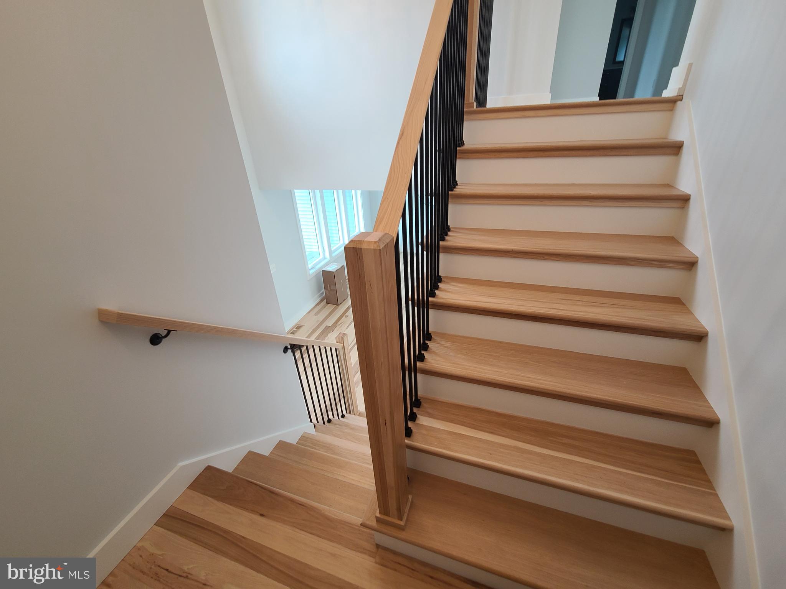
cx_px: 393
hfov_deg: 106.2
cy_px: 294
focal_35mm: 13
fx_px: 295
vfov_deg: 89.9
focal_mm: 2.2
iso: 125
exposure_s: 1/60
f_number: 2.2
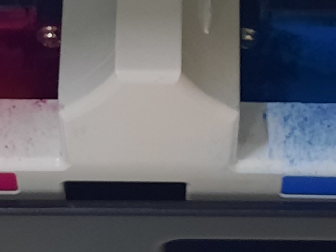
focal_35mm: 154
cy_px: 40
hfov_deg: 12.8
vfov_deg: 9.6
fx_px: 1495
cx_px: 182
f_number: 2
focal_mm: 4.6
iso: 320
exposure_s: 1/24
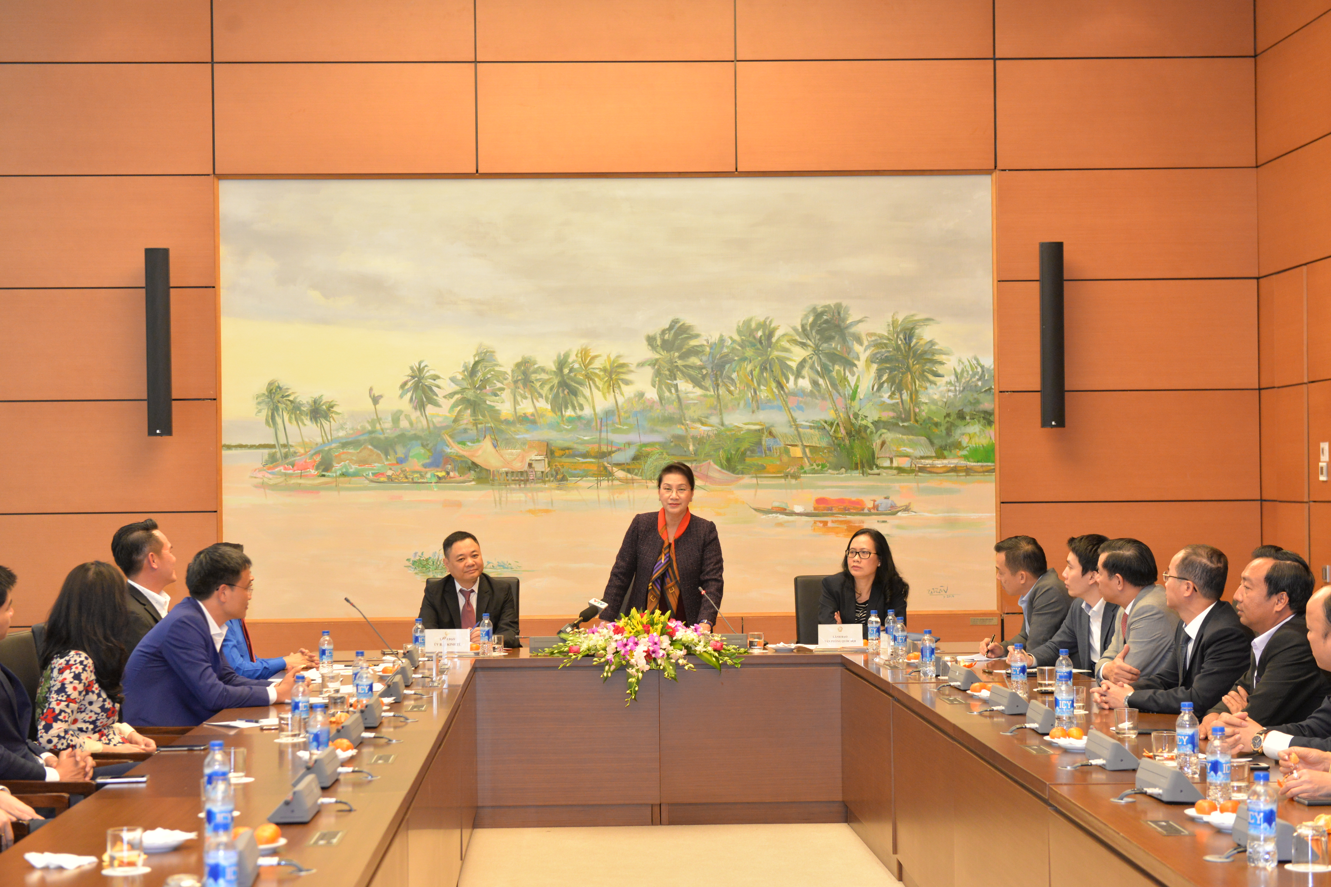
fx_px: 2588
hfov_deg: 28.8
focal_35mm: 70
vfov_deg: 19.5
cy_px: 444
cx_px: 666
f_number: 5
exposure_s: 1/200
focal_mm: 70
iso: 2000
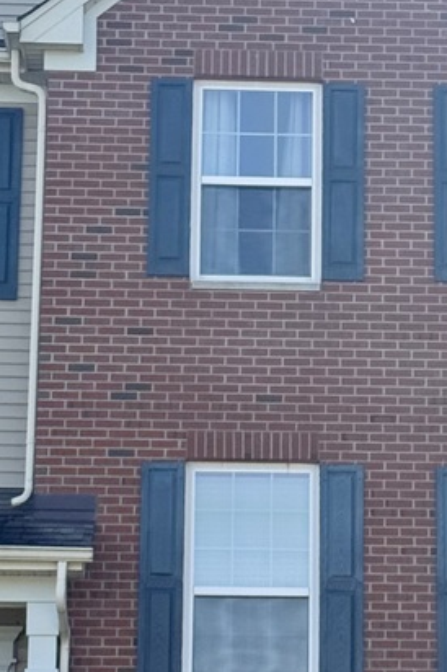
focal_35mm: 131
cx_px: 333
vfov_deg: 15.7
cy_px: 372
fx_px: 2444
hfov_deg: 10.4
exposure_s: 1/3891
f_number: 1.78
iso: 100
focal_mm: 6.76
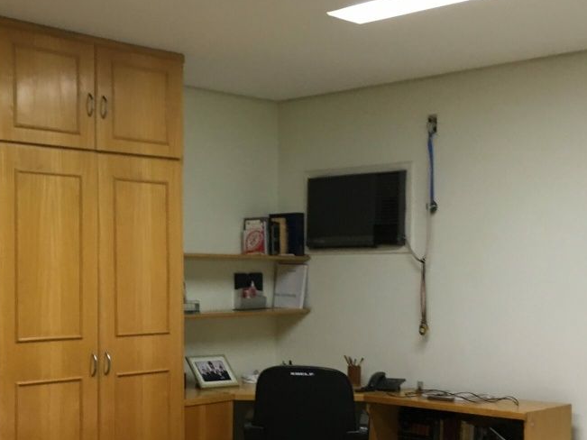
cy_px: 283
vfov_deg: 25.6
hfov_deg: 32.7
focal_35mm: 57
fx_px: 966
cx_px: 108
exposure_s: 1/30
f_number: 2.2
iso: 100
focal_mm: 4.15
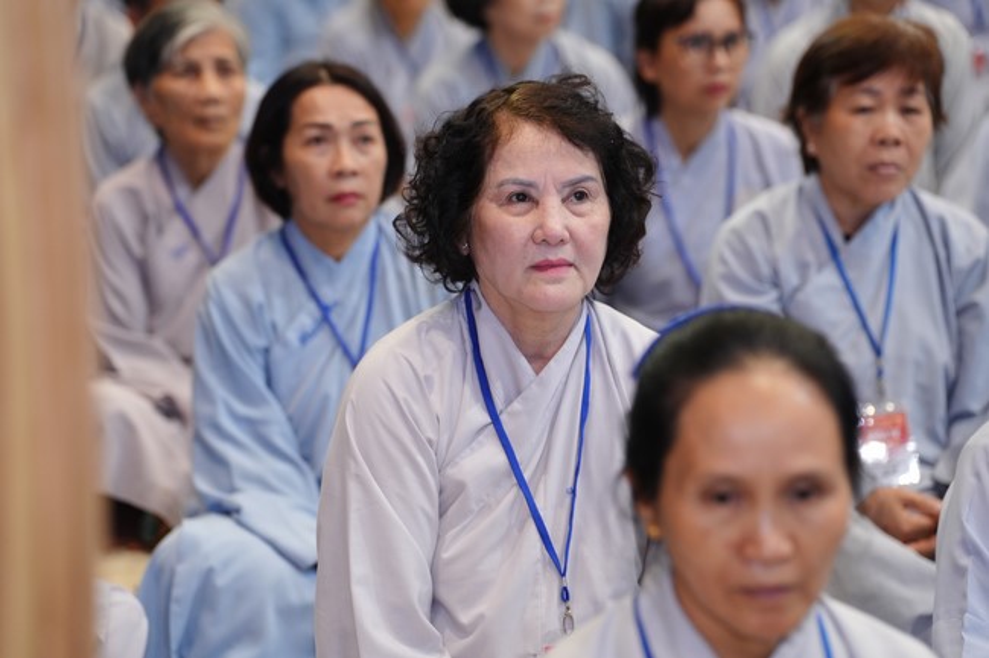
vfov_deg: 14.0
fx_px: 2691
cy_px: 329
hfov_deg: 20.8
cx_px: 494
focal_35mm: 98
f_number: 2.8
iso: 2000
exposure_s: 1/100
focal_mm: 98
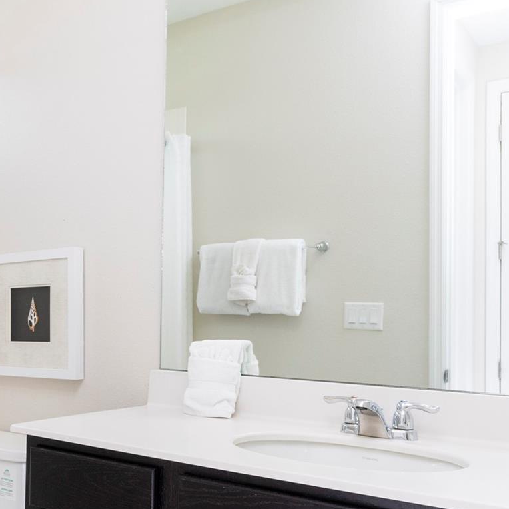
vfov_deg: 40.7
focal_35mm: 41
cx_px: 79
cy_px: 307
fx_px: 682
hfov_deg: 38.8
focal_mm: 23
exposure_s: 1/100
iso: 1000
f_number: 11
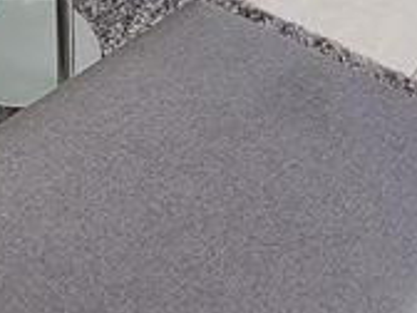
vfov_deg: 19.3
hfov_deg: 31.1
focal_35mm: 62
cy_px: -211
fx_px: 747
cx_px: 164
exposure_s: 1/50
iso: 80
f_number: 2.2
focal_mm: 1.74
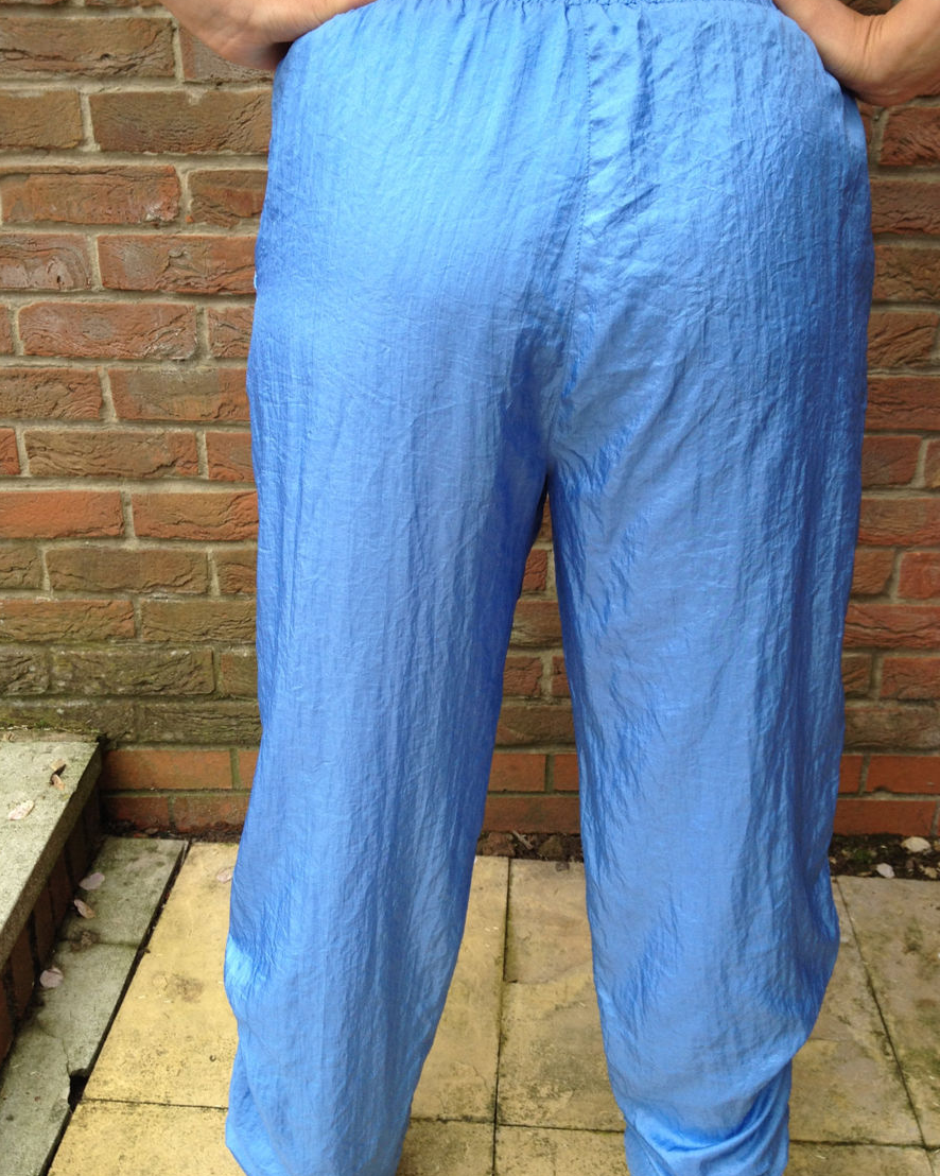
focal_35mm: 37
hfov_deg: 40.1
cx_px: 475
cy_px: 587
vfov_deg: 49.1
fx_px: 1287
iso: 50
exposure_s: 1/287
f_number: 2.4
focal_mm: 4.28
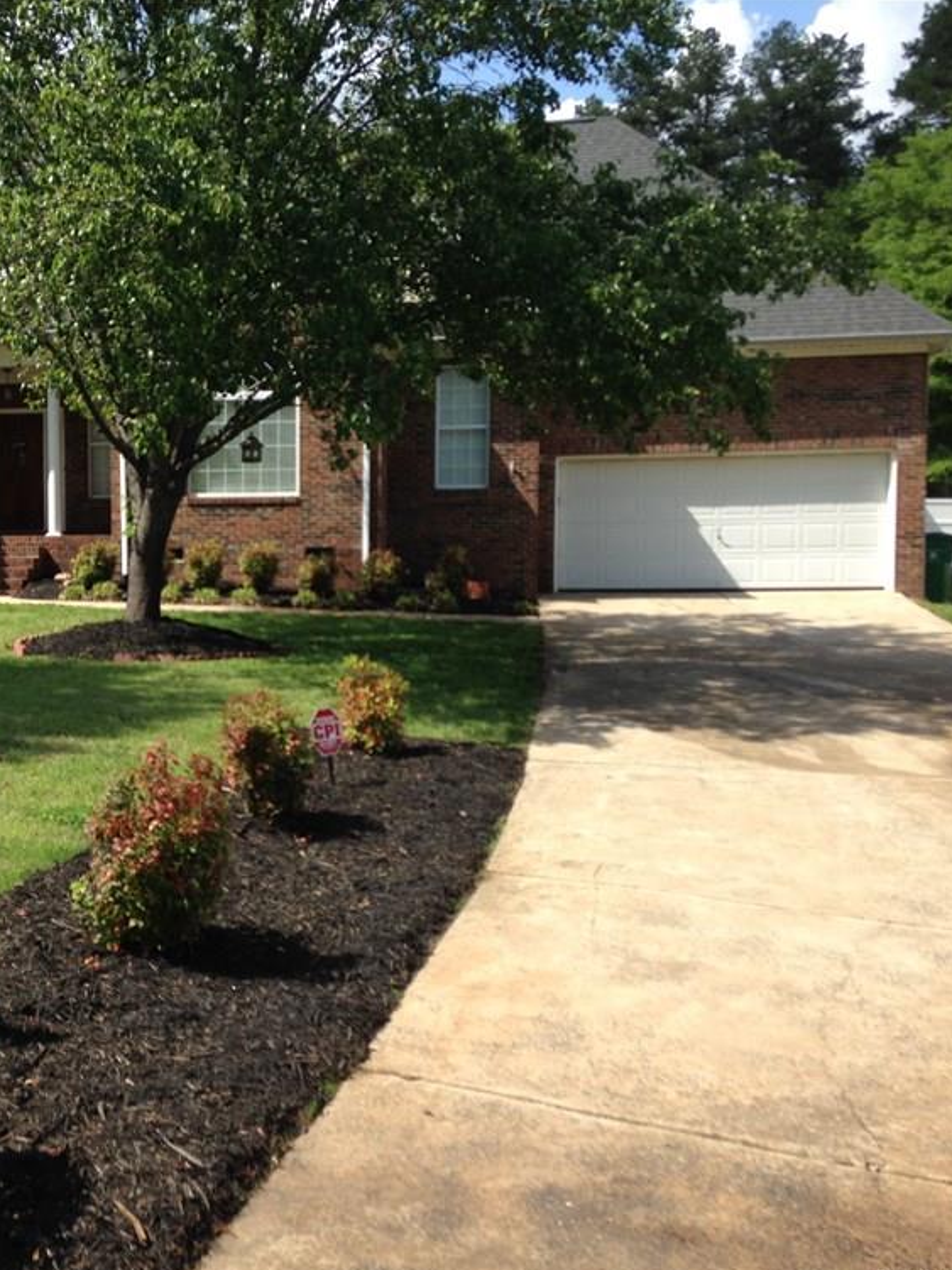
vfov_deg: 42.1
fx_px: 1651
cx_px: 201
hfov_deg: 31.4
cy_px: 646
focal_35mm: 45
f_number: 2.4
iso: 50
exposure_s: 1/1085
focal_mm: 4.12
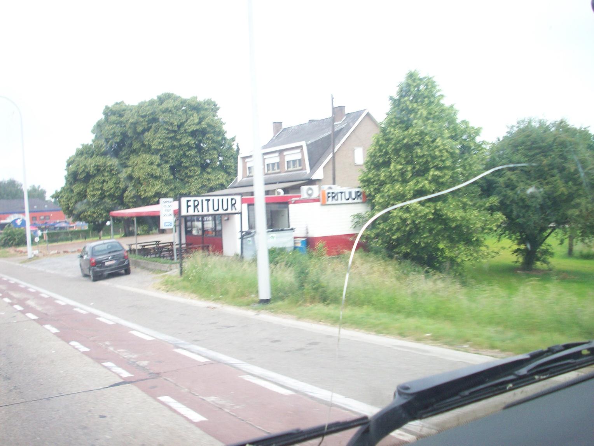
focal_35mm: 37
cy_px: 223
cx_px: 297
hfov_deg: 50.1
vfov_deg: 38.7
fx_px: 635
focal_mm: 6.2
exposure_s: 1/171
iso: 80
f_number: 2.8
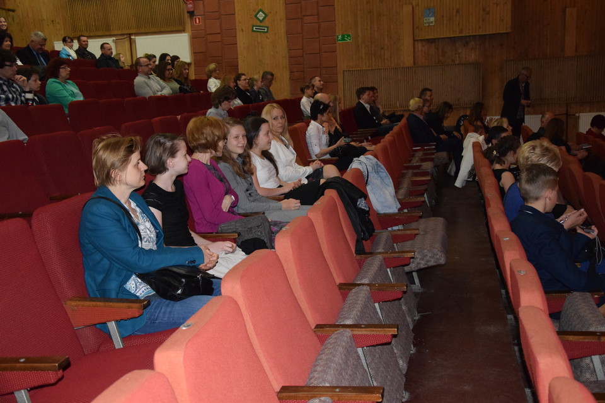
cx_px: 302
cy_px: 202
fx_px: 655
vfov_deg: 34.2
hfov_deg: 49.6
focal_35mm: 39
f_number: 4
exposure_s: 1/60
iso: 3200
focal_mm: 26
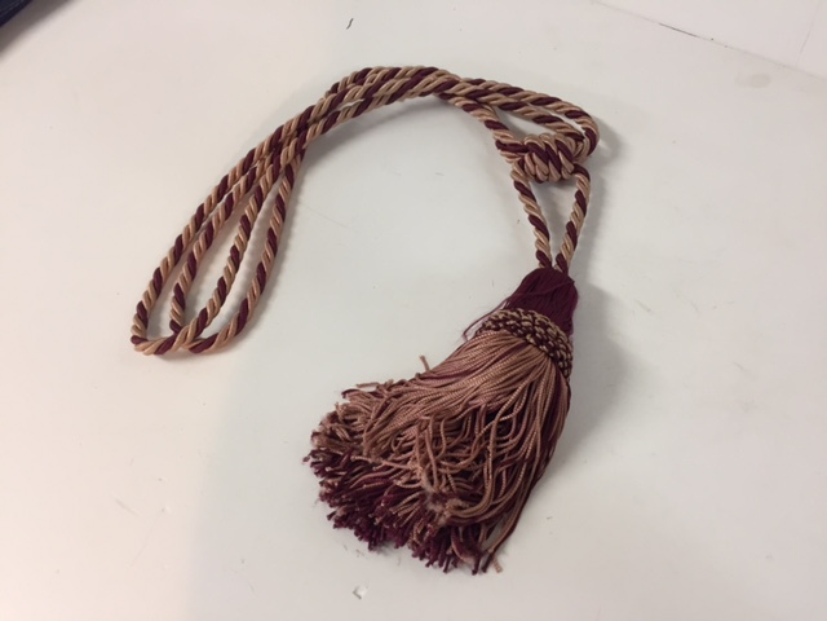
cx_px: 414
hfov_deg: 61.7
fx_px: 693
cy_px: 310
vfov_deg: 48.2
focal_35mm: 29
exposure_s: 1/33
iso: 50
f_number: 2.2
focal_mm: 4.15
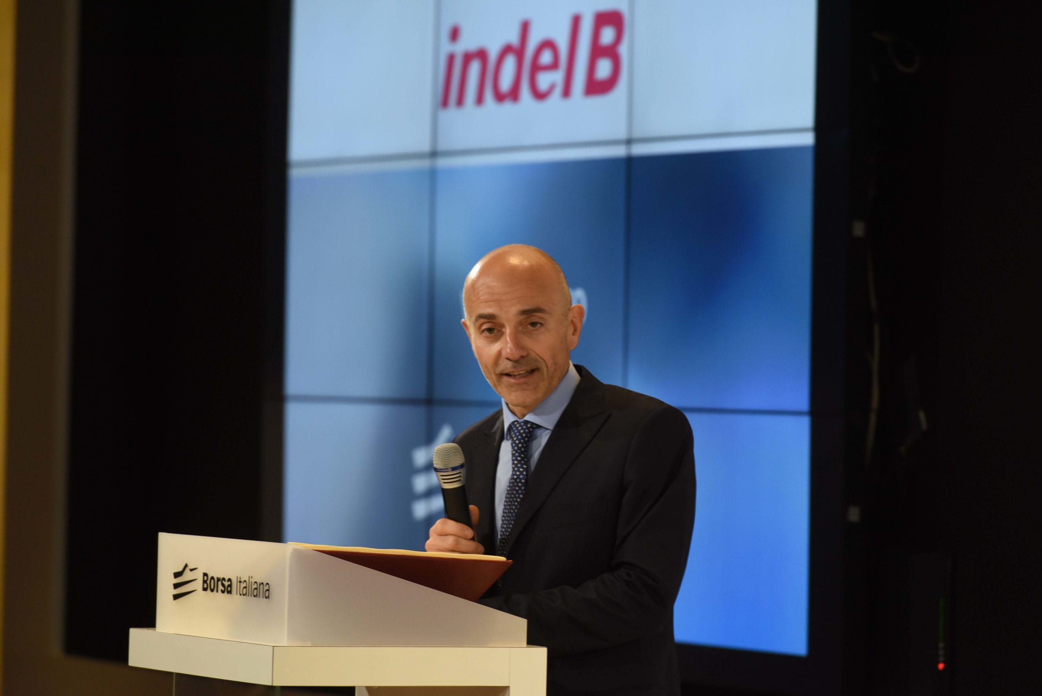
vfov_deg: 6.9
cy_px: 348
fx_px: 5791
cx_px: 521
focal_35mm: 200
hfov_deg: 10.3
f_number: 4.5
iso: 1600
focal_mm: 200
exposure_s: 1/160
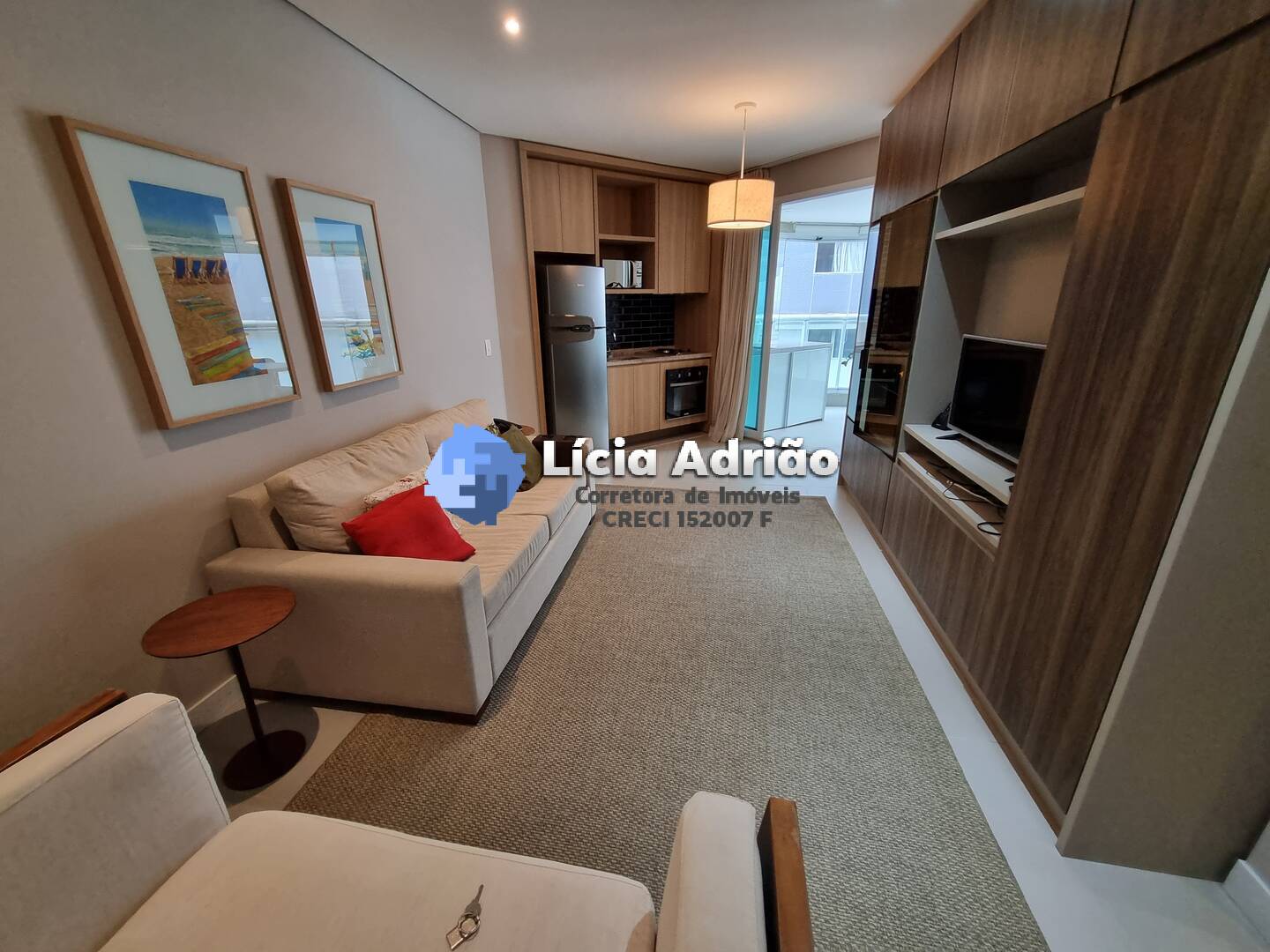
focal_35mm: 13
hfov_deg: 106.2
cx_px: 635
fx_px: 477
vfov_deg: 89.9
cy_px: 476
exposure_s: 1/60
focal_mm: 1.74
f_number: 2.2
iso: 250
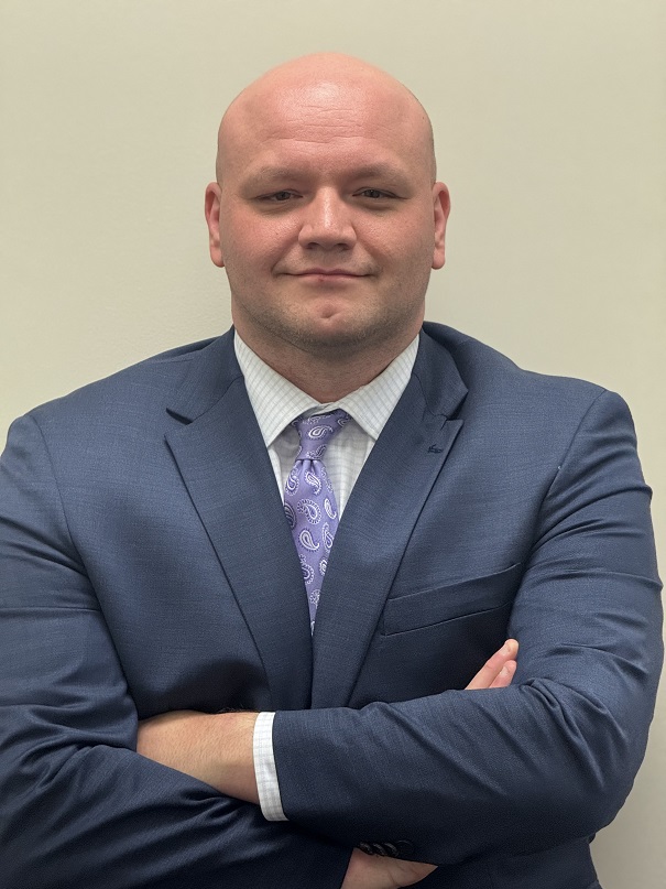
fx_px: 3079
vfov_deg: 16.4
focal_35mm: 120
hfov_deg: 12.3
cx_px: 333
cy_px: 444
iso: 250
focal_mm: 15.66
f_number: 2.8
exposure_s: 1/120
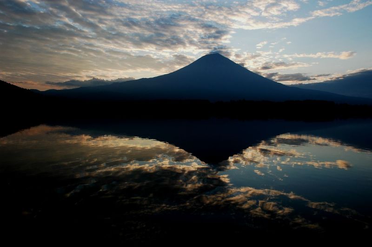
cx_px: 186
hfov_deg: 70.5
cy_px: 124
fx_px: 263
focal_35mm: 26
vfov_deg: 50.3
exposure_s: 1/90
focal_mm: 17
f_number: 16
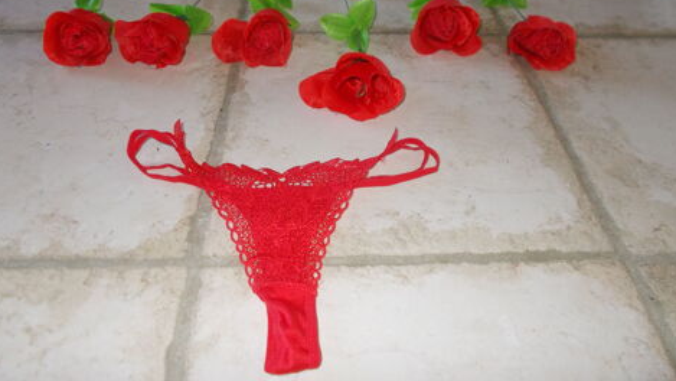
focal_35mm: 29
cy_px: 134
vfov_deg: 39.8
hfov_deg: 66.1
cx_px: 337
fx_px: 520
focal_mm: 4.6
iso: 200
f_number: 3.2
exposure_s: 1/25
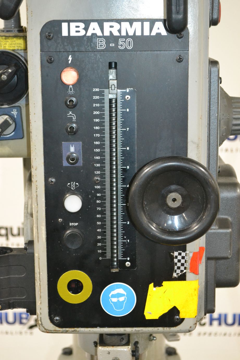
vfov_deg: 28.1
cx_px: 120
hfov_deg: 18.9
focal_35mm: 72
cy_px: 180
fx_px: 720
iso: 3200
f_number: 5.3
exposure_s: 1/60
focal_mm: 48
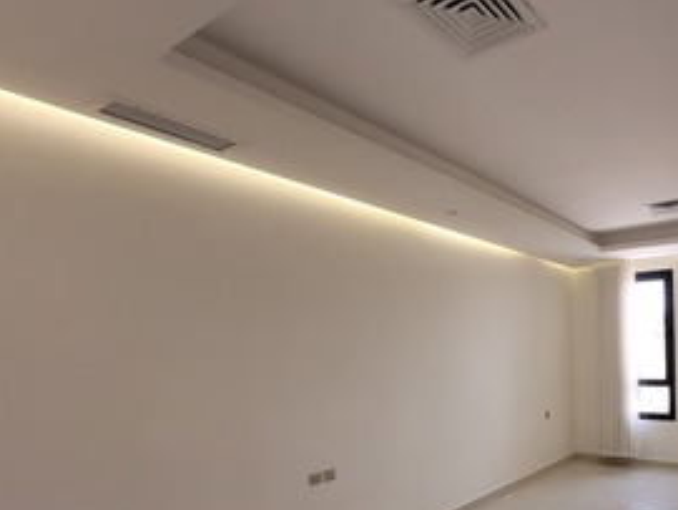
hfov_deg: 67.0
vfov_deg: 59.5
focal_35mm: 22
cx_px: 569
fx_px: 431
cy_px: 348
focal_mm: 1.74
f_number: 2.2
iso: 125
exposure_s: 1/50
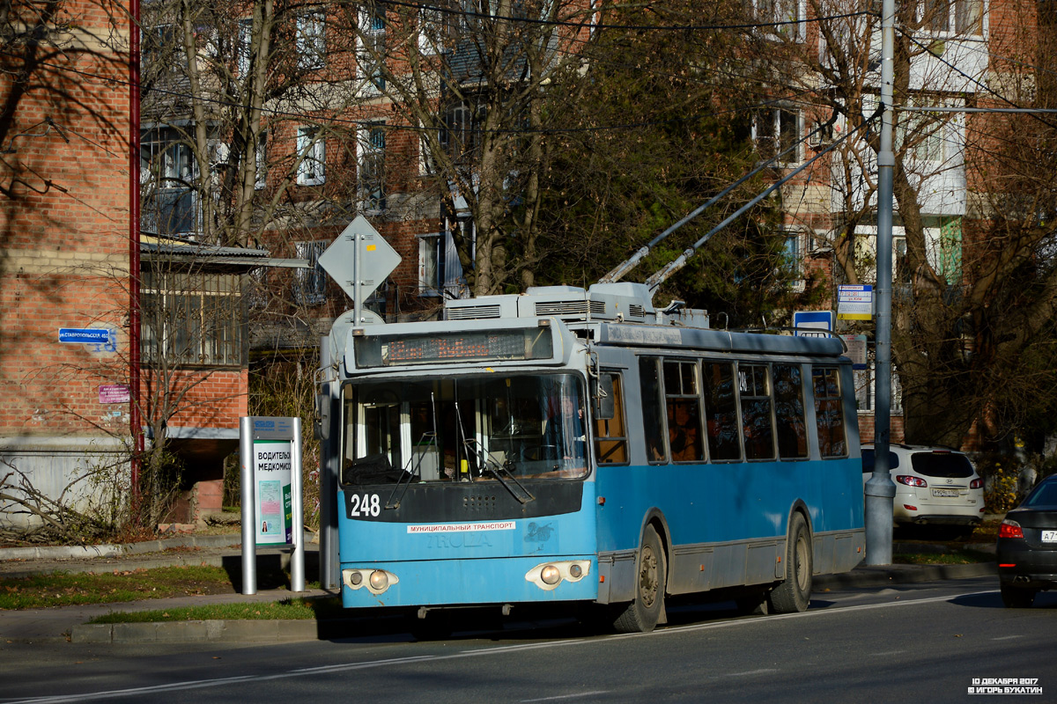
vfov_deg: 8.7
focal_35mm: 158
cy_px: 352
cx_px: 528
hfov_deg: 13.0
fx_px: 4624
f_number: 6.3
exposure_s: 1/640
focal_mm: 105
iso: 100
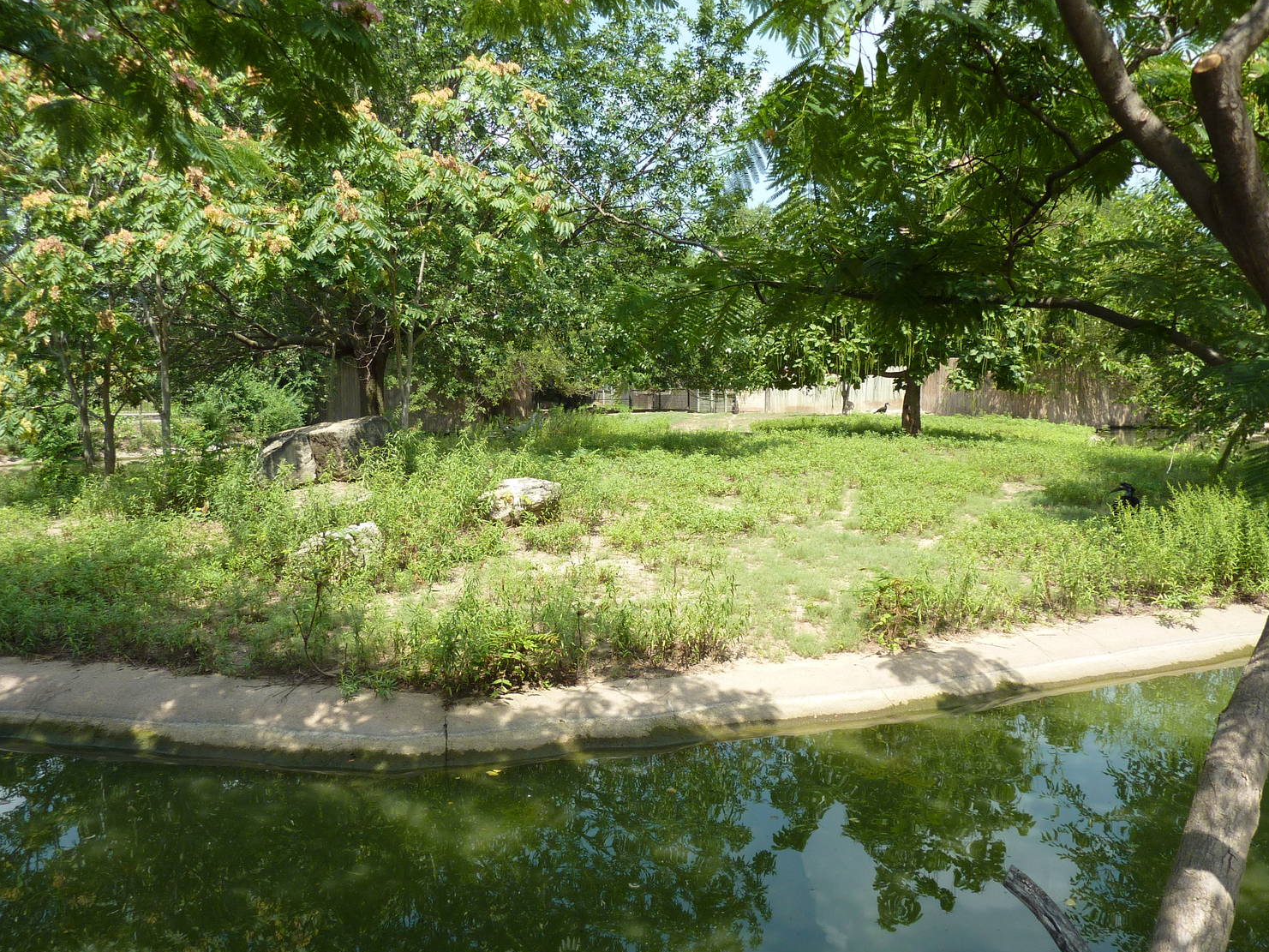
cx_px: 602
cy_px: 464
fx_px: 990
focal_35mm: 27
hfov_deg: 65.3
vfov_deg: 51.4
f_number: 3.3
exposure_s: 1/500
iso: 100
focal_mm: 4.1
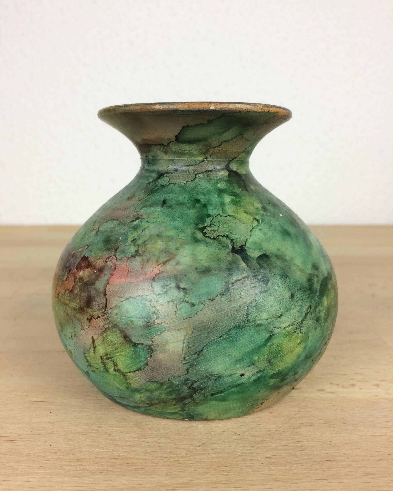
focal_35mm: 31
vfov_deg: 57.2
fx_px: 451
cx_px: 192
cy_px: 245
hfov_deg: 47.1
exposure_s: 1/100
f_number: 2.2
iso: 64
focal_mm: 4.15
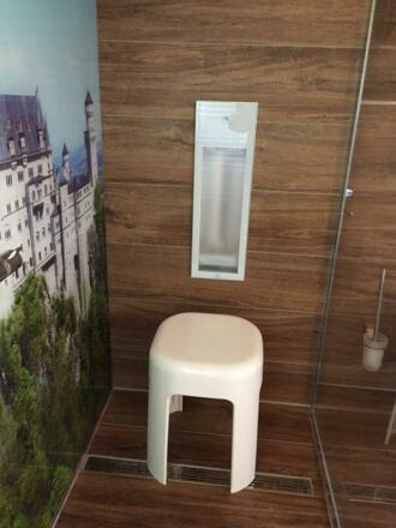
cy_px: 264
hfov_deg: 48.2
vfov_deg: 61.7
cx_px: 198
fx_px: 442
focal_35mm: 29
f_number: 2.2
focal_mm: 4.15
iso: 320
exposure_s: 1/17
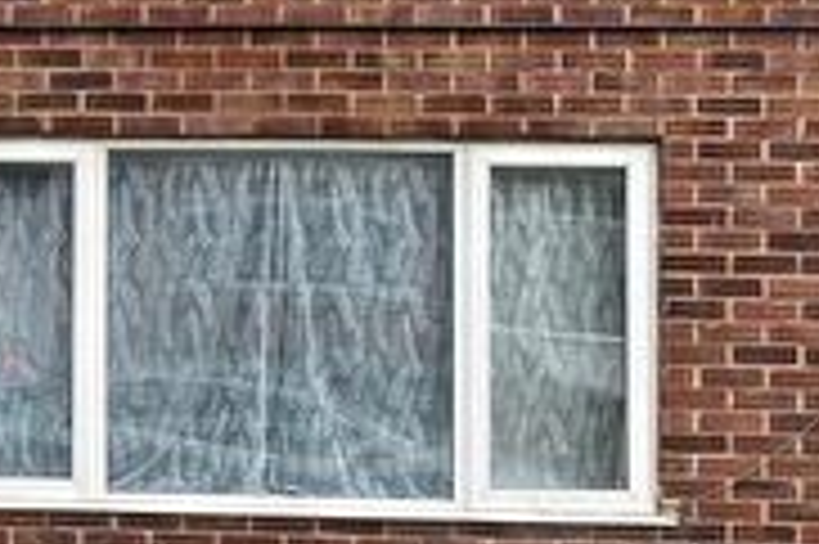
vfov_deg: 13.1
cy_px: 254
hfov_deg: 18.1
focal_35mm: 104
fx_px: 2364
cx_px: -297
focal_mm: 4.25
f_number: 1.8
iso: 32
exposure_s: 1/122
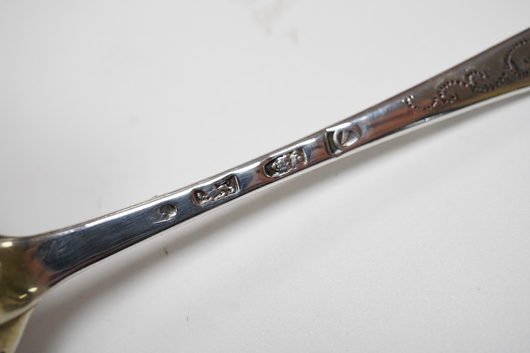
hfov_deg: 43.6
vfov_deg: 29.9
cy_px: 176
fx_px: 662
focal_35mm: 45
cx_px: 265
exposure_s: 1/125
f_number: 10
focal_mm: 30
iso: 800
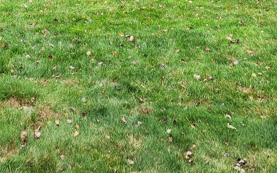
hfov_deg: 27.3
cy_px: -78
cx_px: 87
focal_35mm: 75
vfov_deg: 16.1
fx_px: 566
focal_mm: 5.4
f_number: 1.8
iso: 40
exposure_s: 1/180
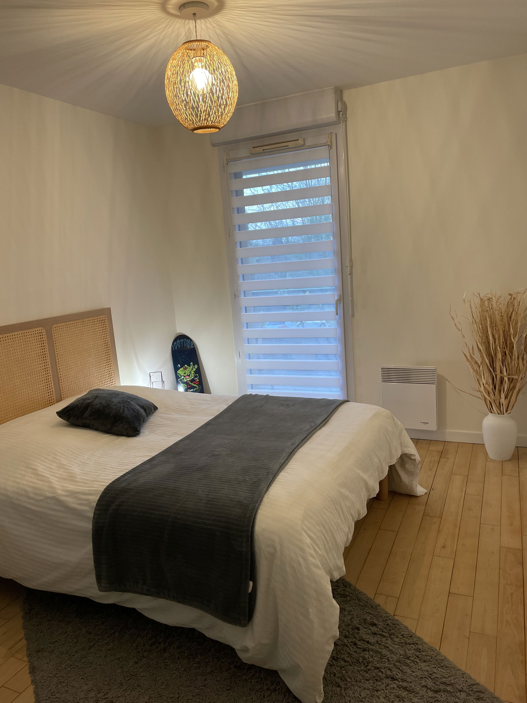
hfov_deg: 53.1
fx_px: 528
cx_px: 264
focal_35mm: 26
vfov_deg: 67.3
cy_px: 352
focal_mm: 4.2
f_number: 1.6
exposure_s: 1/50
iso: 100
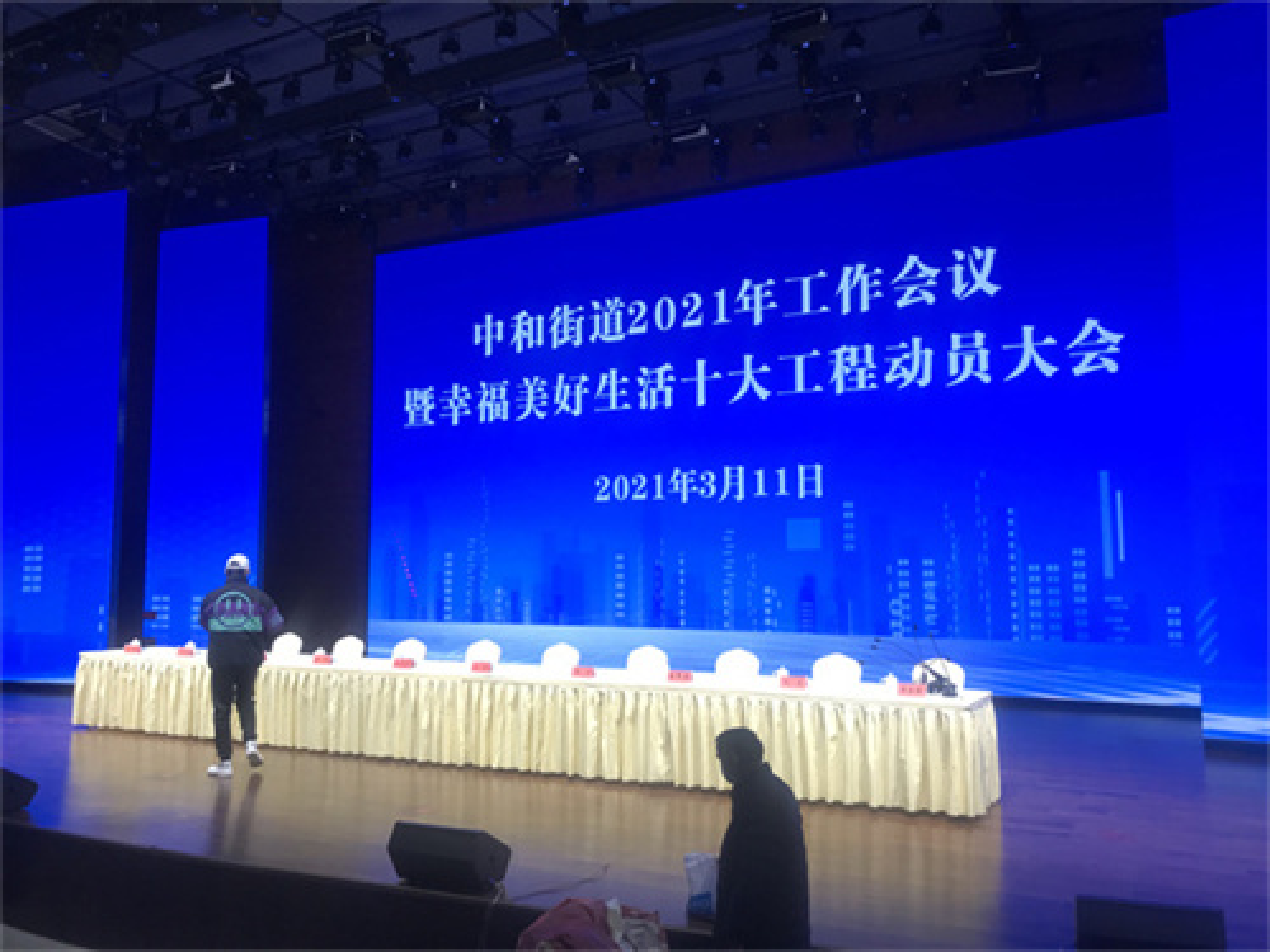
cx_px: 635
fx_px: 1027
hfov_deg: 63.4
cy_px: 476
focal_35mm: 28
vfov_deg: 49.7
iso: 32
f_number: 1.8
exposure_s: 1/100
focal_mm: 3.99
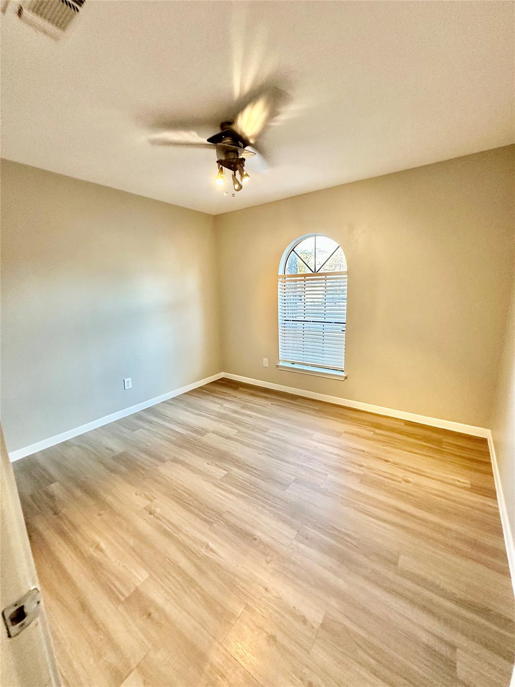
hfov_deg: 85.7
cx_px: 258
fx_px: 278
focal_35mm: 14
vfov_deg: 102.1
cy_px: 344
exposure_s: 1/60
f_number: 2.2
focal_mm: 2.22
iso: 200
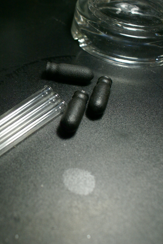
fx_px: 312
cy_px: 122
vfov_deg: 42.7
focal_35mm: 46
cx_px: 30
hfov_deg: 28.5
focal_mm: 20
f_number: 4
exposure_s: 1/125
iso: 400
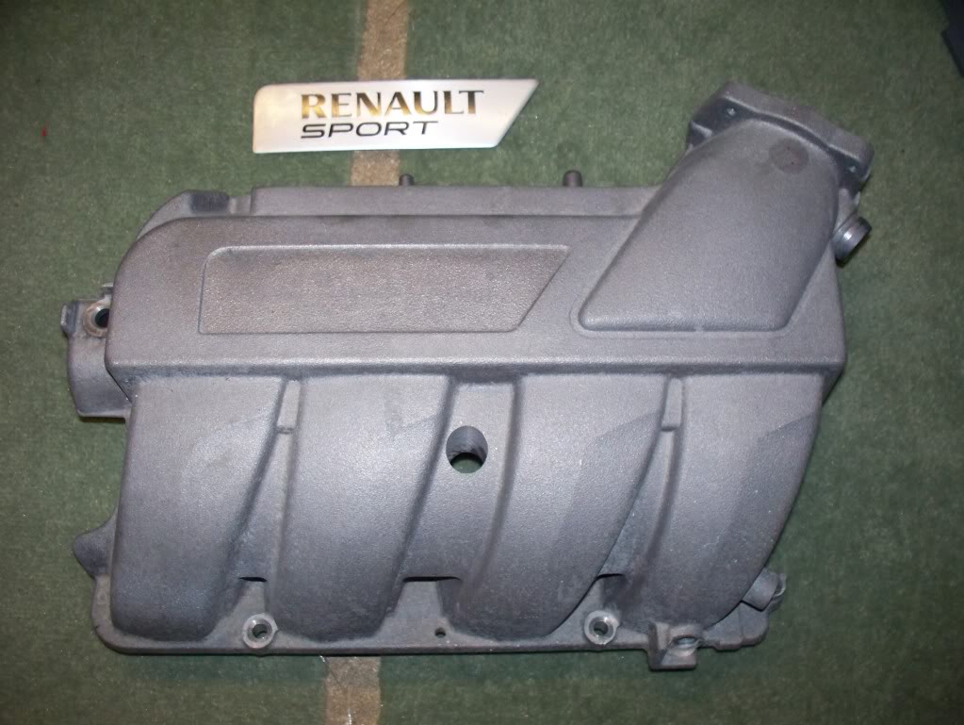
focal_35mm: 36
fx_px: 1003
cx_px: 482
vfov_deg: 39.7
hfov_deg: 51.3
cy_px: 362
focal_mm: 7.54
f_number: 2.8
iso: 200
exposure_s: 1/30
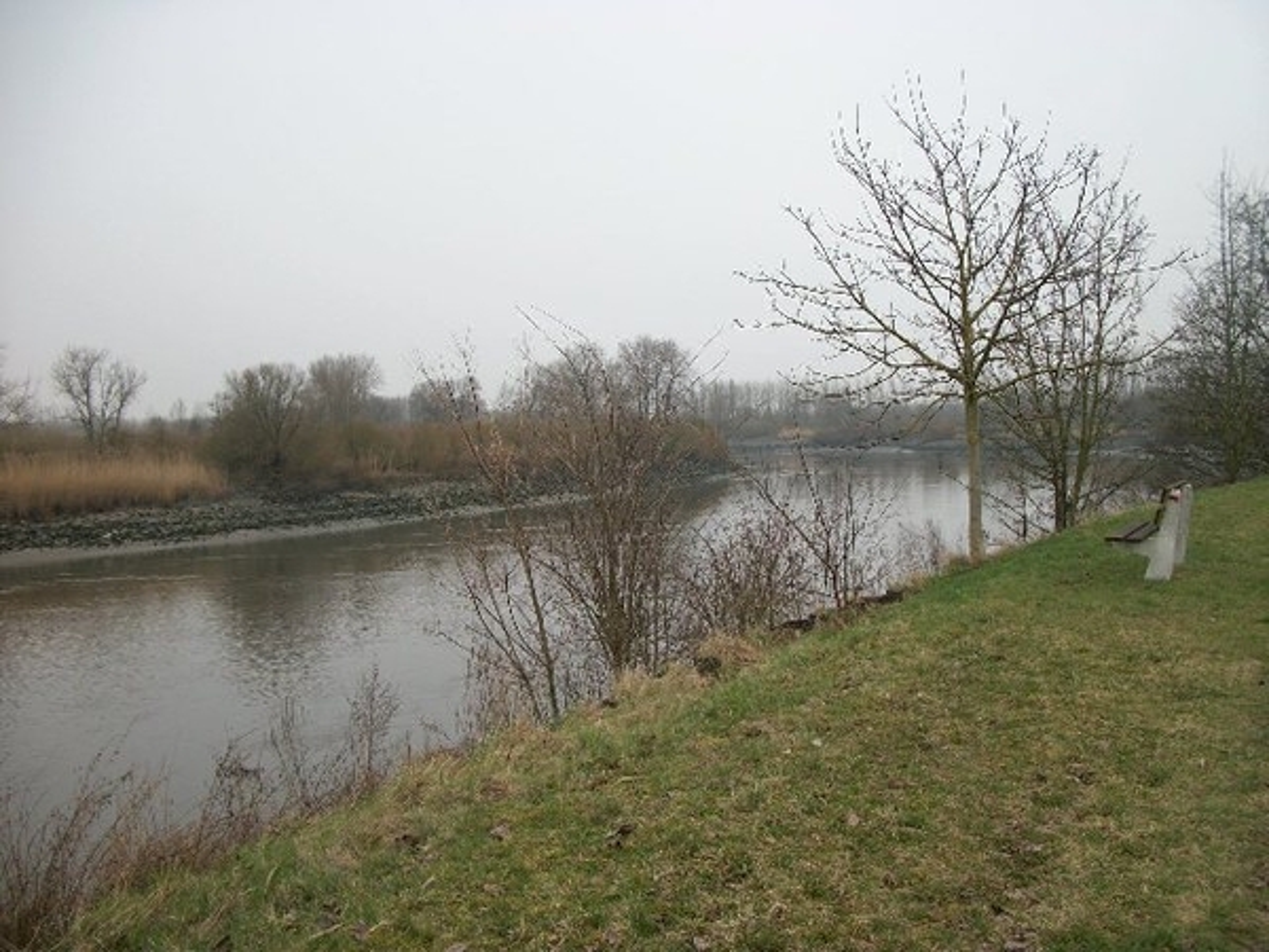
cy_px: 476
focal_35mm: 32
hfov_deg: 56.8
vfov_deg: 44.2
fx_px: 1173
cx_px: 634
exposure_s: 1/80
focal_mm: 5.7
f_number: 8.8
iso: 80
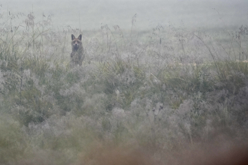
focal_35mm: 900
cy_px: 82
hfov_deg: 2.3
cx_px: 124
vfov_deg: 1.5
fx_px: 6200
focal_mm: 600
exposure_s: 1/250
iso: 560
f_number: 8
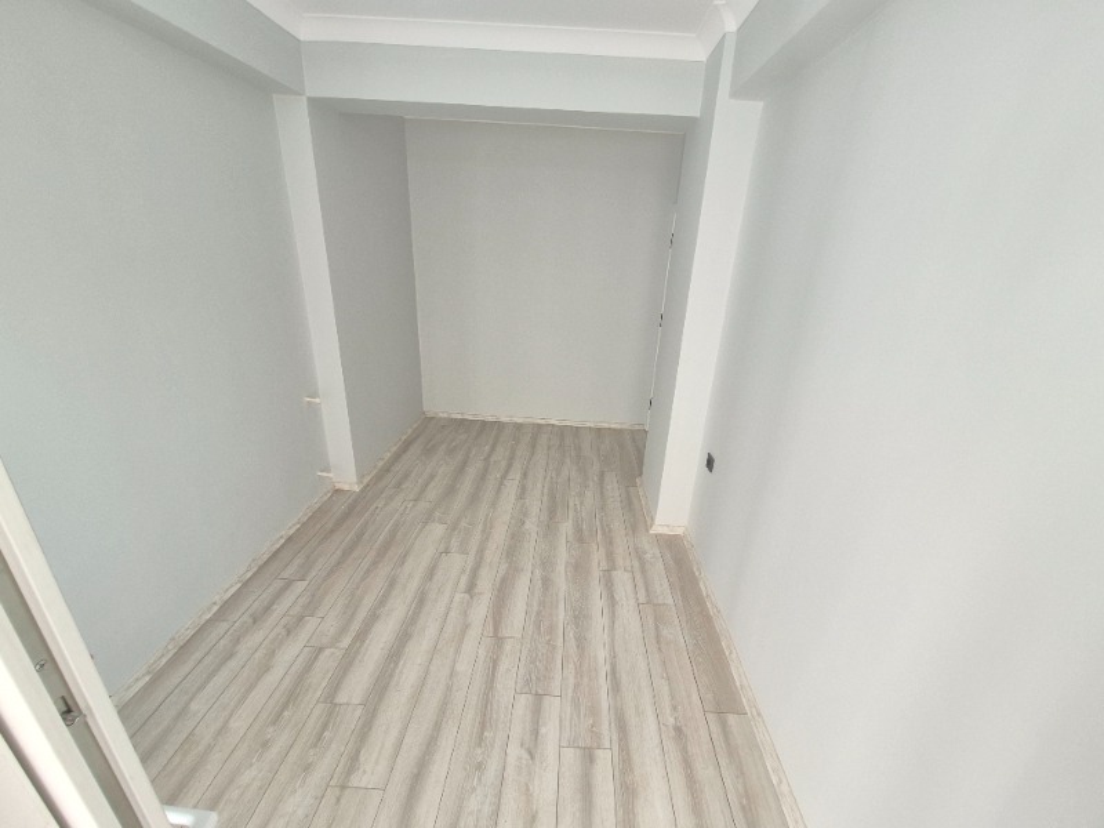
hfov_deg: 106.2
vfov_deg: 89.9
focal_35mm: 13
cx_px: 552
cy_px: 414
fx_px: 415
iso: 64
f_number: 2.2
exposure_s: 1/50
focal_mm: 1.74
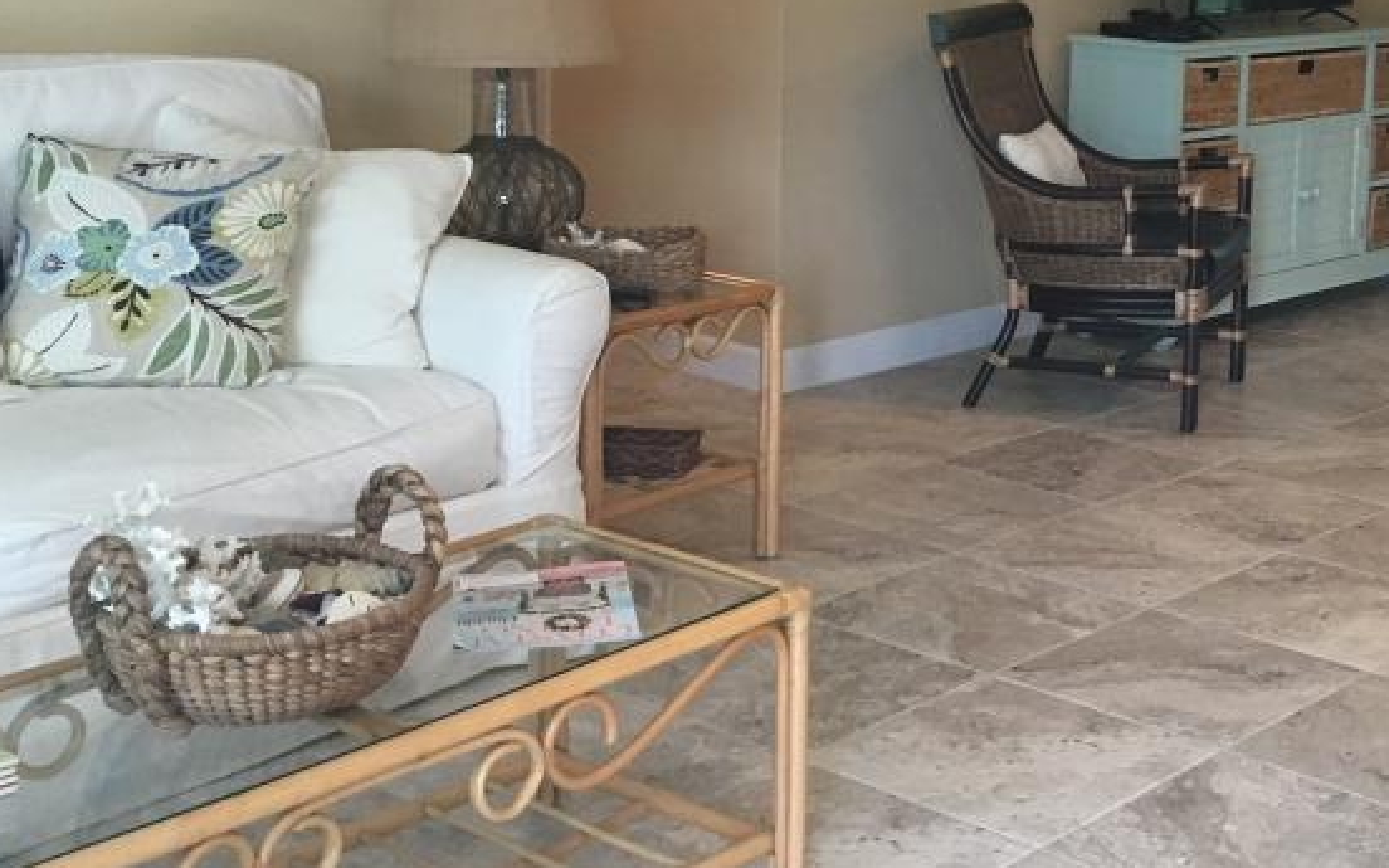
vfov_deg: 22.3
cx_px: 1037
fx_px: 2158
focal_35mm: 57
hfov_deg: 34.9
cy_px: 108
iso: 125
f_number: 2.2
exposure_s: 1/30
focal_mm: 4.15
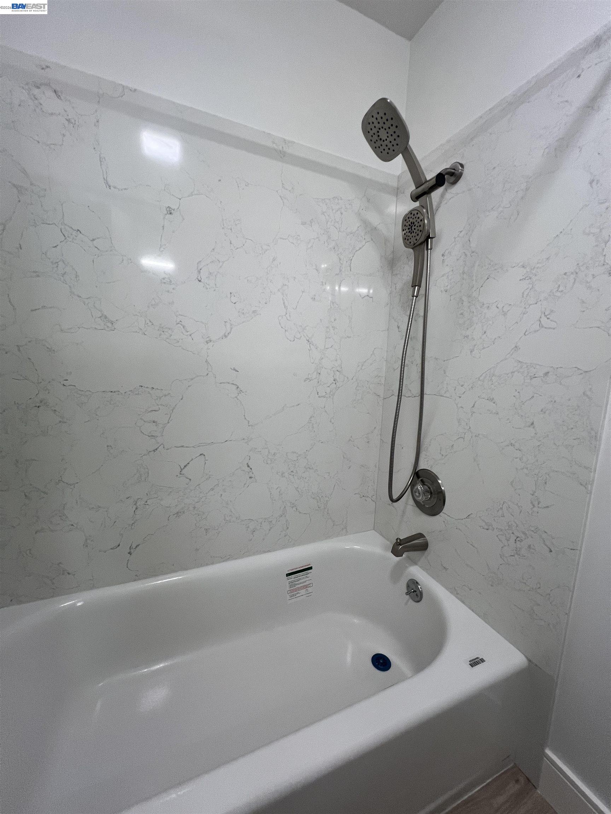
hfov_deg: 89.9
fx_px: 306
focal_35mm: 13
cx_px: 306
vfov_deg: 106.2
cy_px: 407
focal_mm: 1.57
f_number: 1.8
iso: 160
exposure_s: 1/120
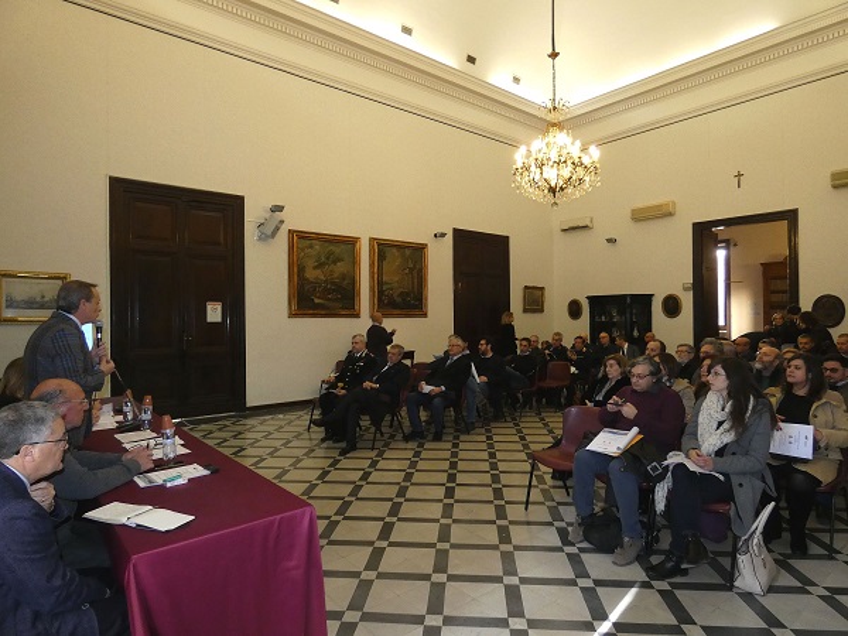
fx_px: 490
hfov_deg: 81.7
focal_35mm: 20
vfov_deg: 66.0
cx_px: 424
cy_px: 318
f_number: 2.8
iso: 400
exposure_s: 1/60
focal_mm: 3.6
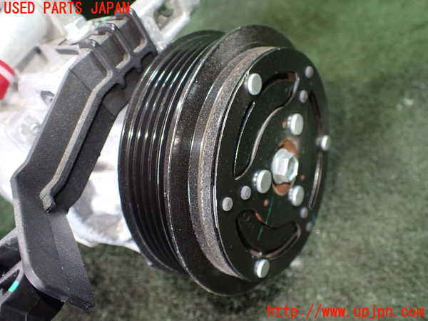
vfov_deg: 46.8
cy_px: 160
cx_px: 214
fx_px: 371
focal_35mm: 30
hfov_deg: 60.0
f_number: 2.3
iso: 800
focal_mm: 5.4
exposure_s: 1/80
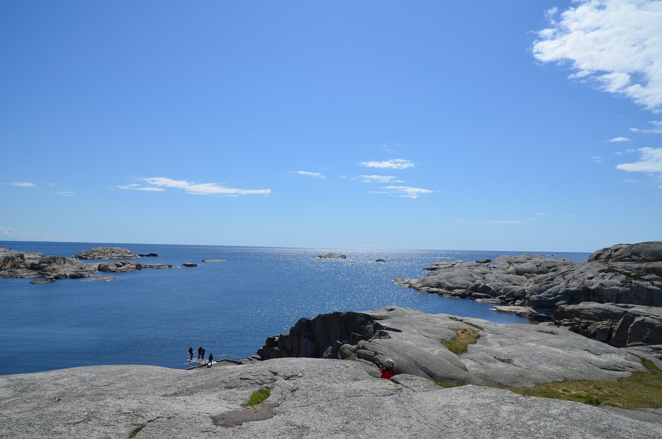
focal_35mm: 27
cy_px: 220
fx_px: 496
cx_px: 331
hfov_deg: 67.5
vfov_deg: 47.7
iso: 100
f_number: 10
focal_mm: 18
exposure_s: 1/400
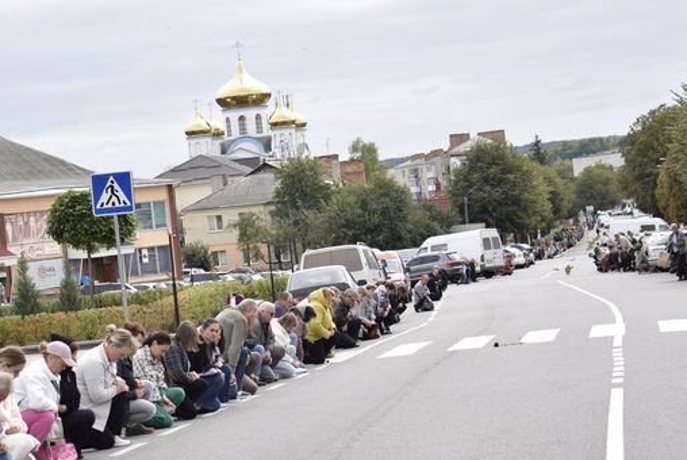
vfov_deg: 11.3
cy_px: 198
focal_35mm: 122
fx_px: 2326
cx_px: 353
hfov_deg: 16.8
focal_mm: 55
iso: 200
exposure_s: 1/320
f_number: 5.6
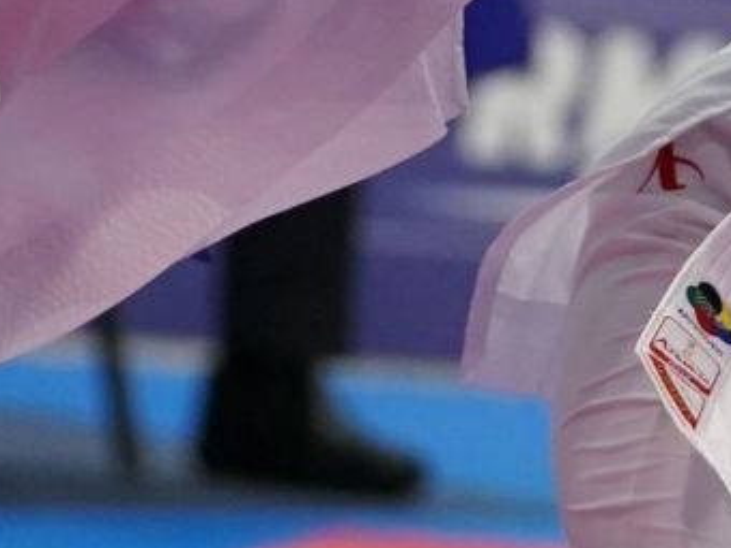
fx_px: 13536
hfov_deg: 3.1
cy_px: -417
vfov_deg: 2.3
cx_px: 1041
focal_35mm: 641
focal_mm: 84
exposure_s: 1/1000
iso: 2500
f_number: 2.8
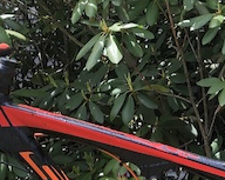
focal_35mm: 114
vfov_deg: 12.7
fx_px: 758
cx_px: 173
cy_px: 285
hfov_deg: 16.8
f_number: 1.8
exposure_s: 1/436
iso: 20
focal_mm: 3.99
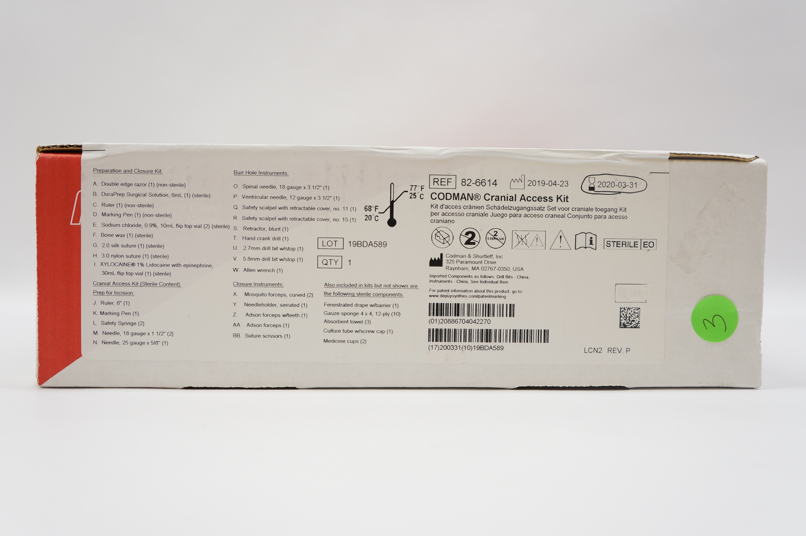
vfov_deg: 35.4
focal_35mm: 38
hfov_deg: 51.3
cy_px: 268
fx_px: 839
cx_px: 403
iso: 400
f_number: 5.6
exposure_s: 1/80
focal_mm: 25
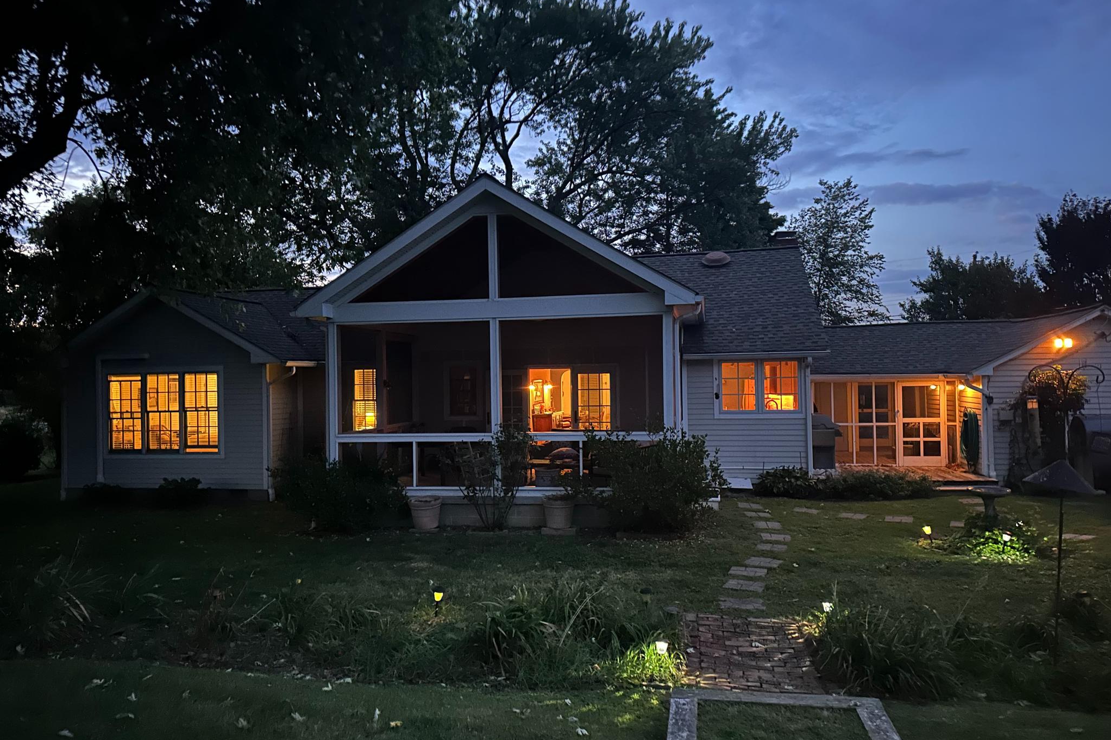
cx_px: 556
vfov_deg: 51.3
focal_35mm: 25
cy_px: 380
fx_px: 771
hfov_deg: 71.5
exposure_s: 1/9
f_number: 1.78
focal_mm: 6.86
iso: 1600
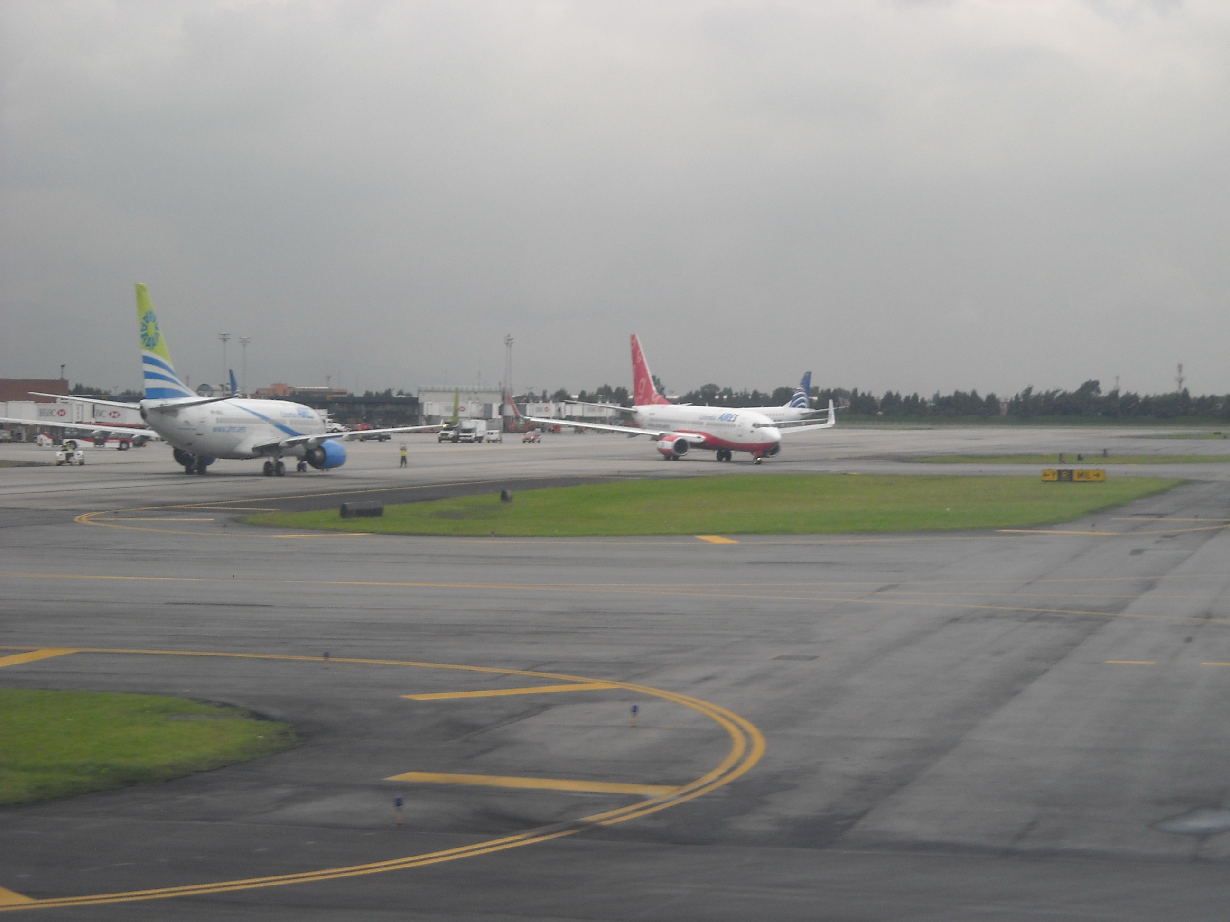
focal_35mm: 84
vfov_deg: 17.6
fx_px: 2985
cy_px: 461
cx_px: 615
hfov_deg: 23.3
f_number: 8.2
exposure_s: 1/250
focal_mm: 13.73
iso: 118
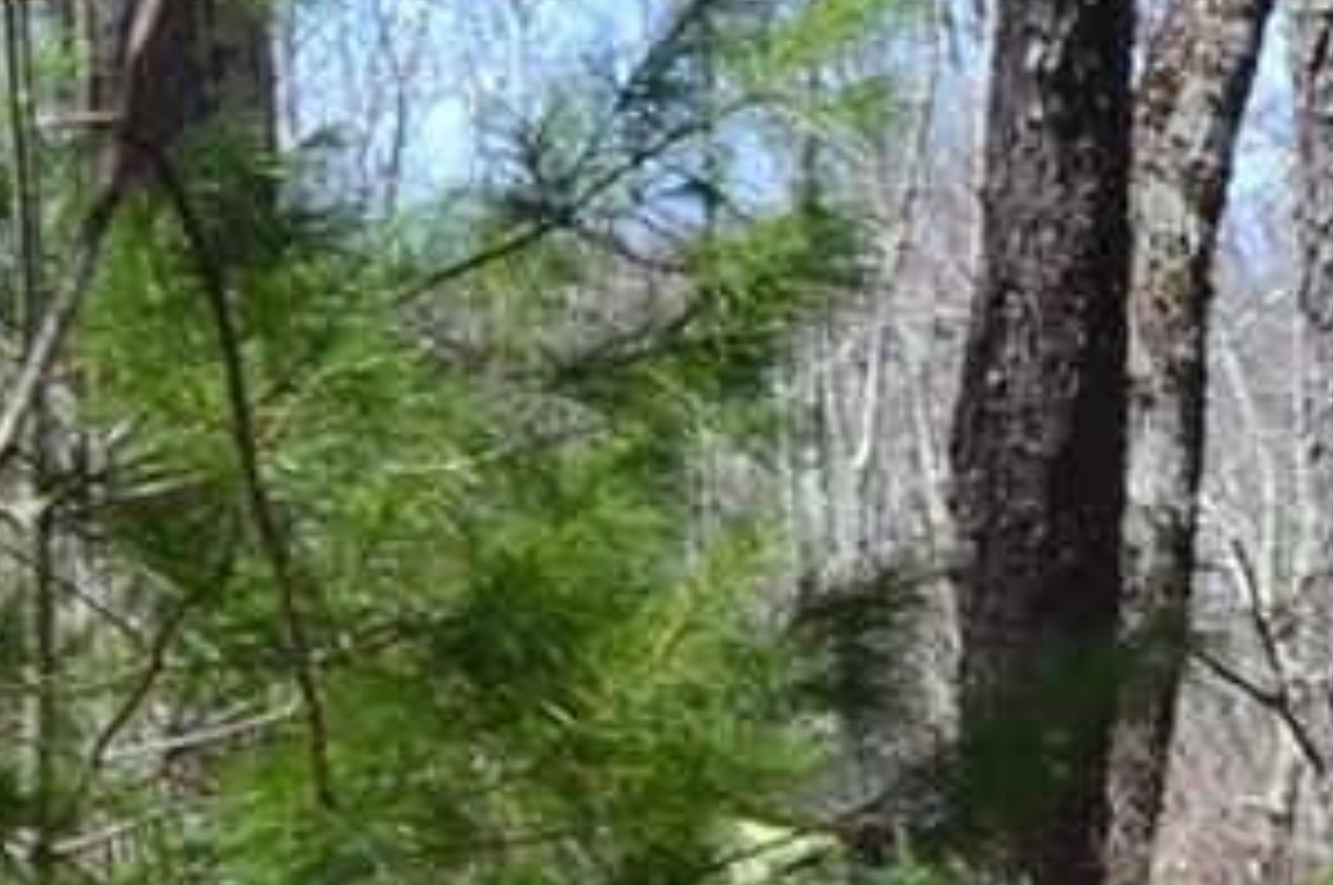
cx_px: 3261
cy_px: 1410
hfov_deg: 6.7
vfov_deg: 4.7
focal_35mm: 289
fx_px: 10689
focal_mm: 28
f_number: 10
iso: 400
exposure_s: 1/200
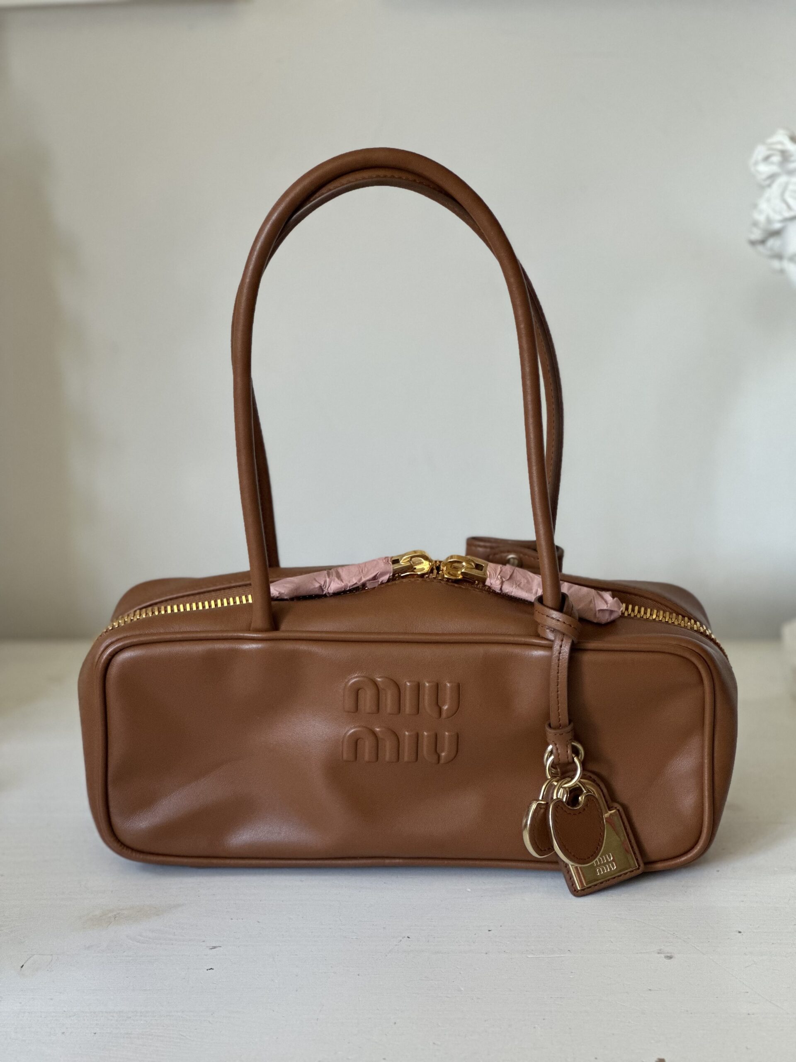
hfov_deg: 19.1
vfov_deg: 25.3
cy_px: 531
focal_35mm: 77
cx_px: 398
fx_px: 2361
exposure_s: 1/112
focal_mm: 9
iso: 250
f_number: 2.8
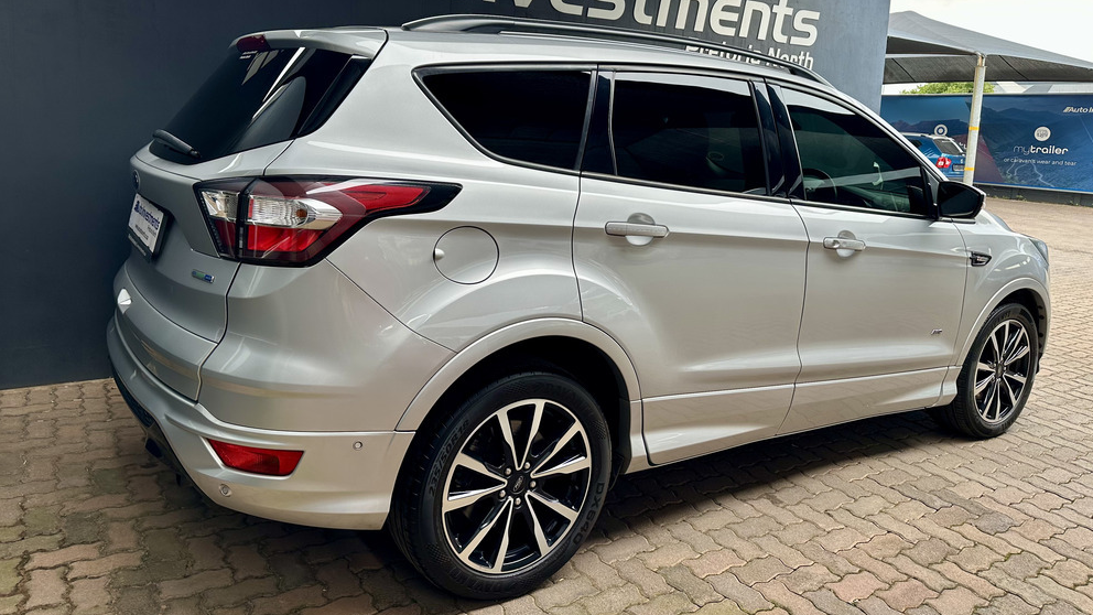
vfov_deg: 42.5
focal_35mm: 27
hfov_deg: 69.9
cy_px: 225
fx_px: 783
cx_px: 544
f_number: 1.78
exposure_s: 1/396
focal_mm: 6.86
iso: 80
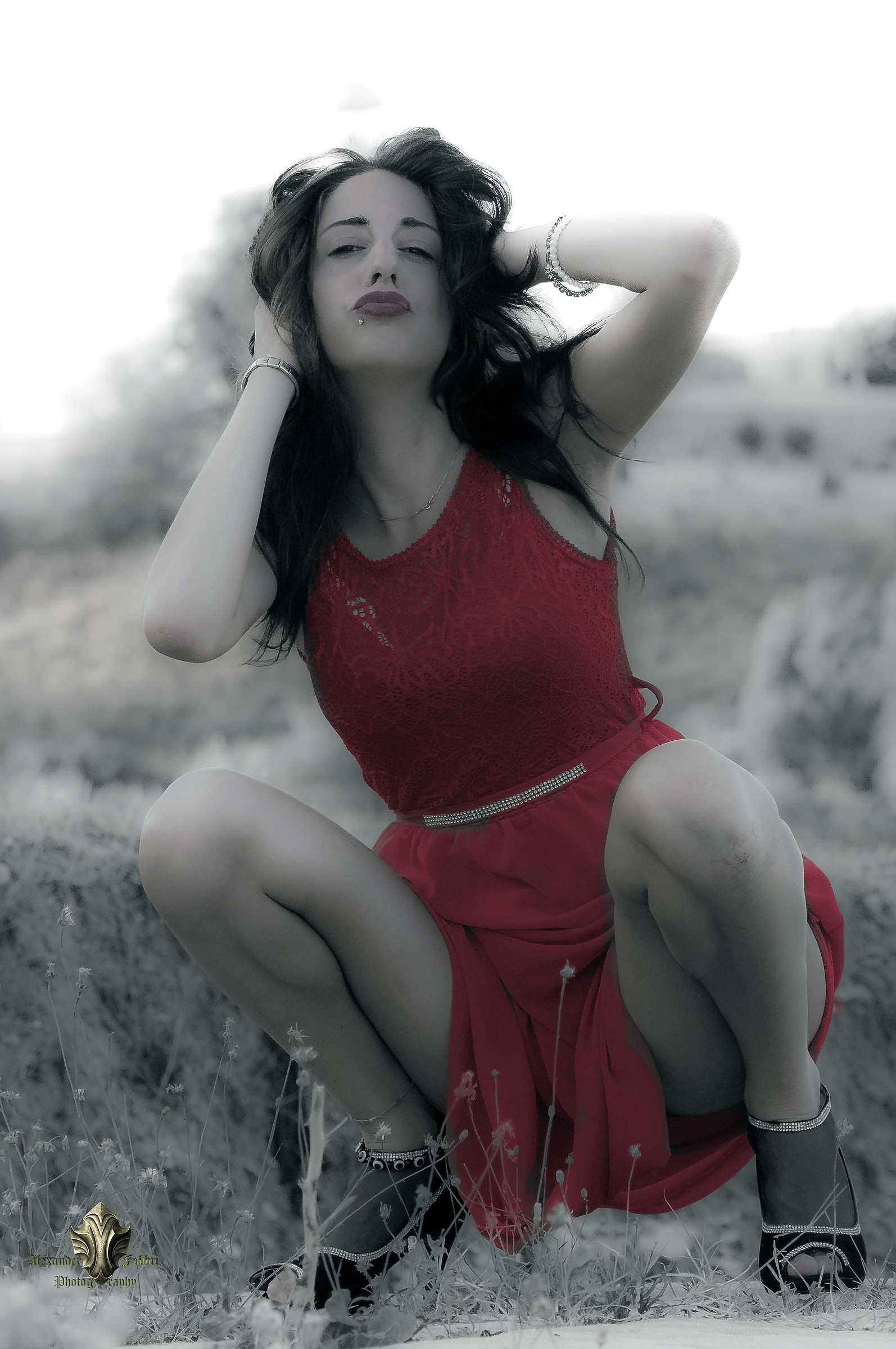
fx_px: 7860
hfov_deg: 6.5
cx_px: 448
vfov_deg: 9.8
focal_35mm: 210
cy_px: 674
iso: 1000
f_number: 9.5
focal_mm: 140
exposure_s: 1/350
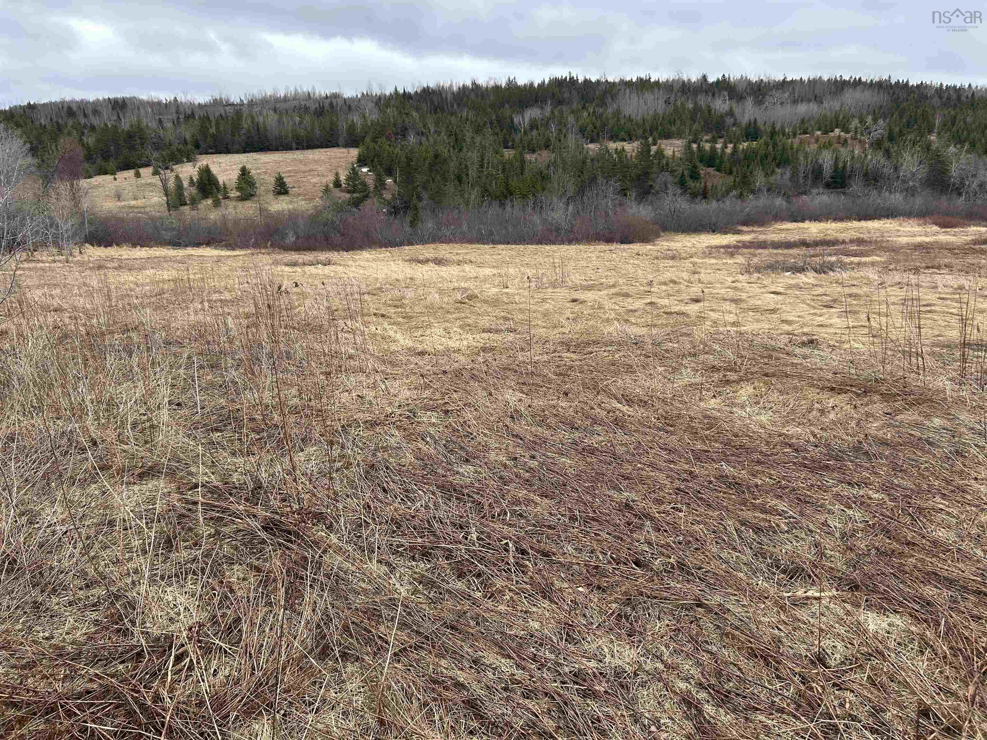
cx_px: 494
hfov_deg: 67.3
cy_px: 370
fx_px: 741
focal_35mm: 26
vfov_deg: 53.1
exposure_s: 1/1183
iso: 50
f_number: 1.5
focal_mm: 5.7
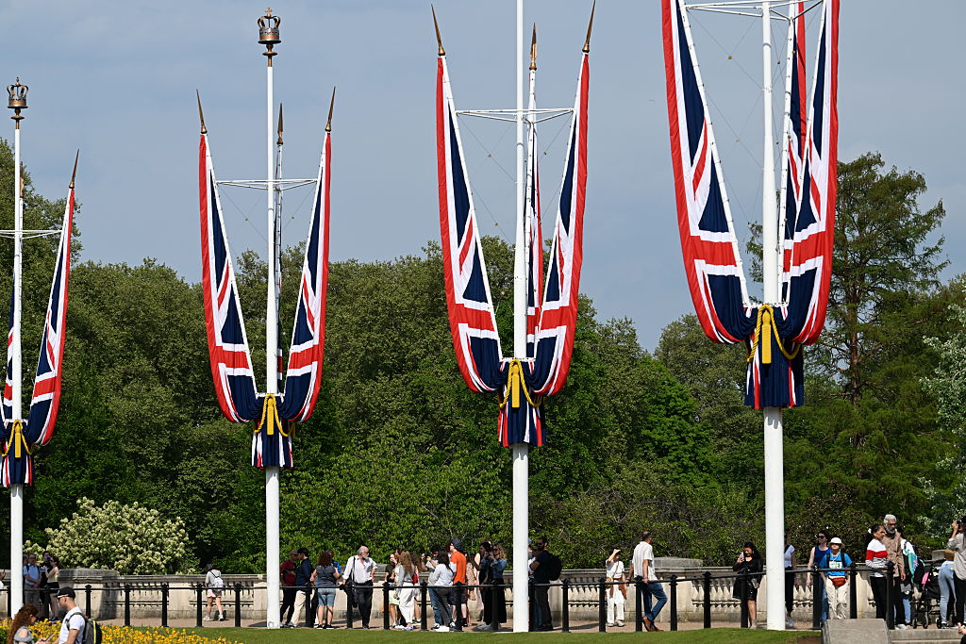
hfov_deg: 15.2
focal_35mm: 135
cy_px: 322
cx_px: 483
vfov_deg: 10.2
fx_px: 3623
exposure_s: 1/2000
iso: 400
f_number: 8
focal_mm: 135
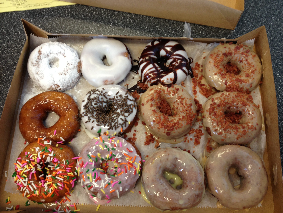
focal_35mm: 35
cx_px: 142
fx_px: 286
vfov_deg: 40.7
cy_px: 106
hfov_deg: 52.6
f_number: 2.4
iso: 64
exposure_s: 1/20
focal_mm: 4.28
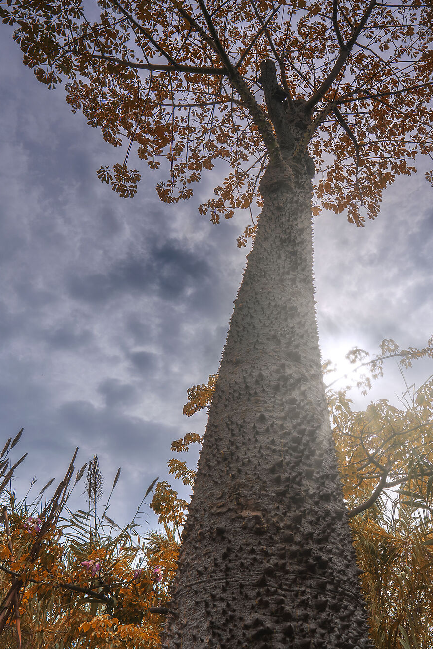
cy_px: 297
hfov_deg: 44.4
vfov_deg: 63.6
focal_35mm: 29
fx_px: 523
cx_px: 284
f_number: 9
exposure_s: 1/400
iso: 100
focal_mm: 16
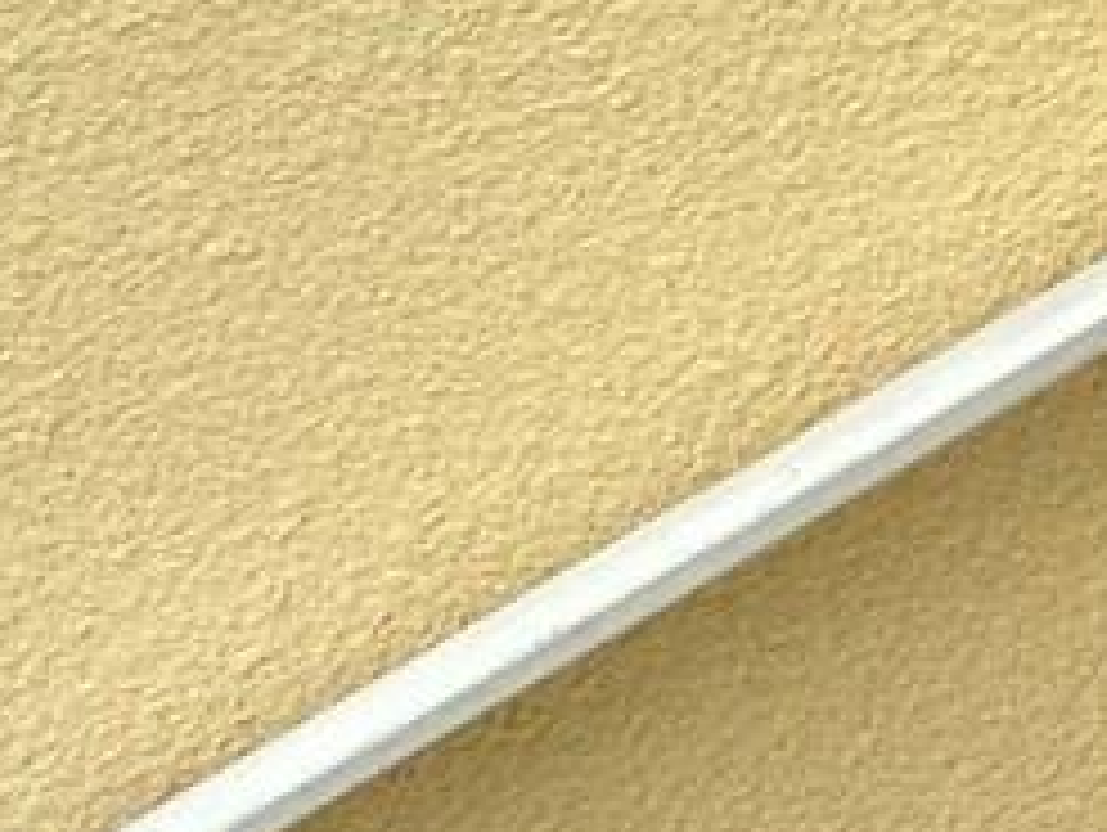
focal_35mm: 91
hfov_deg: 11.5
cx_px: 3326
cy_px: -1295
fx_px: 2913
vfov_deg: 12.2
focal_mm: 2.22
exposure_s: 1/1062
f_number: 2.2
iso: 40
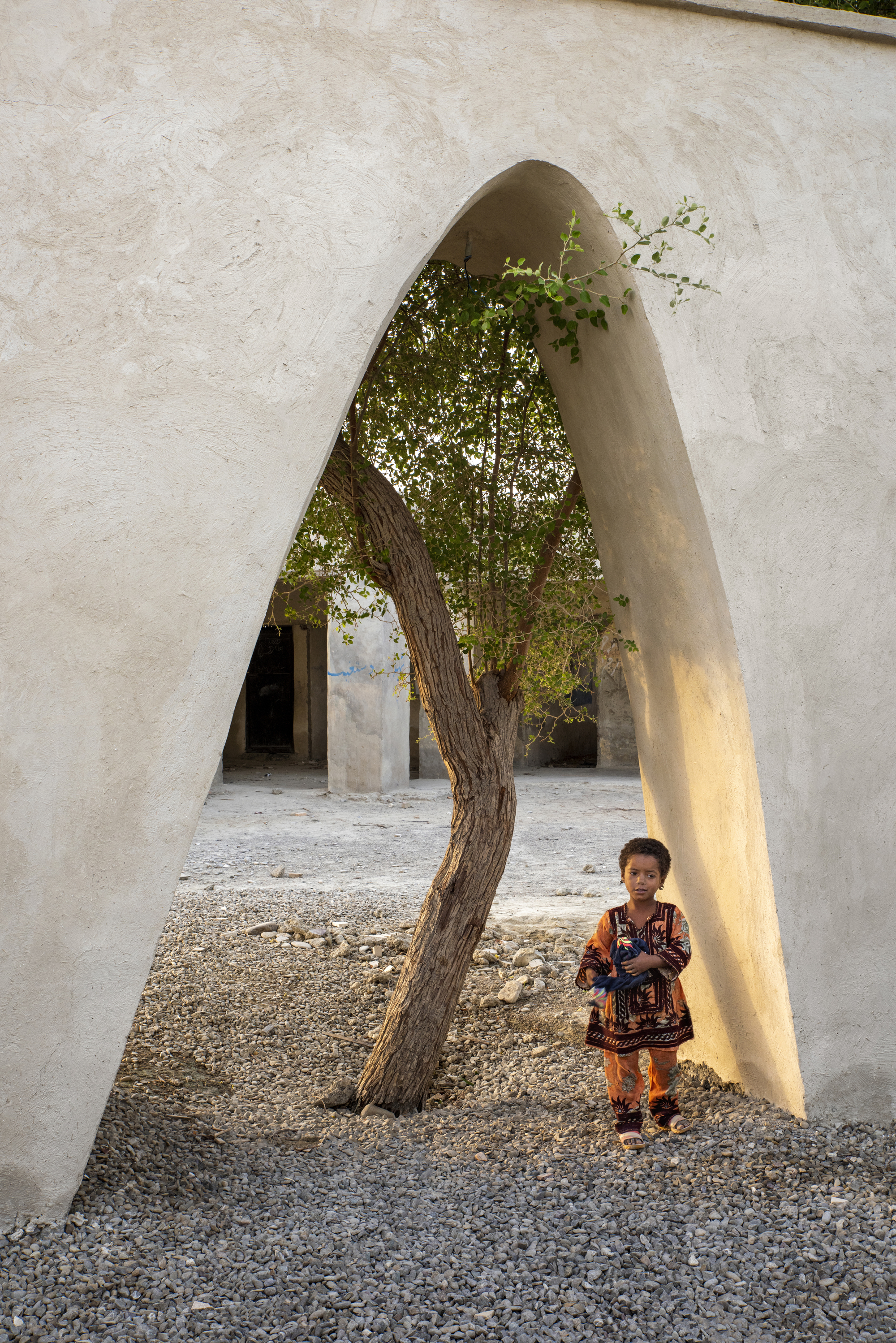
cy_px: 672
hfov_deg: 31.9
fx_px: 1567
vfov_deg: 46.4
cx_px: 448
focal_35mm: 42
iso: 200
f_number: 11
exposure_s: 1/50
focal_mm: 42
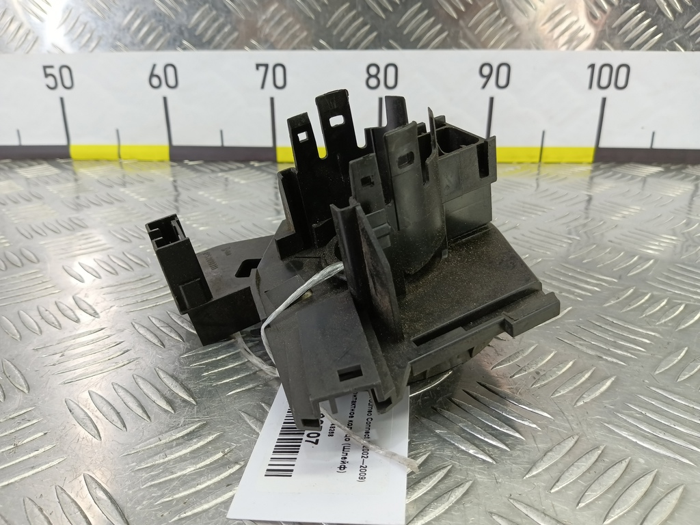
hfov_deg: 73.9
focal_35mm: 23
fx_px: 465
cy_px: 262
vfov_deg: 58.9
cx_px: 350
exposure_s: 1/50
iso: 165
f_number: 1.6
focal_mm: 4.11
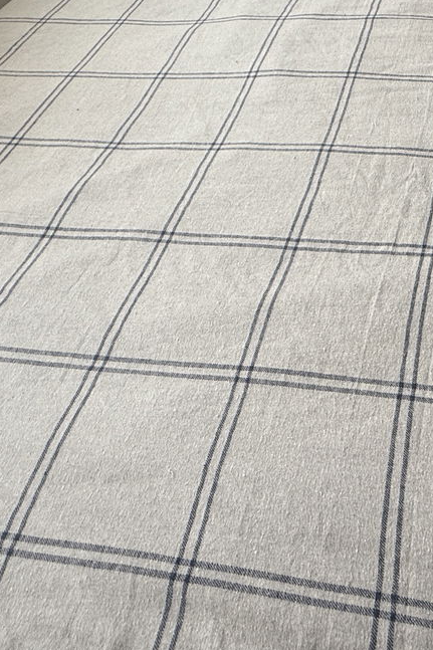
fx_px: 650
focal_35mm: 36
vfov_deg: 50.1
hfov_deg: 34.6
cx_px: 398
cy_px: 133
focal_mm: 2.22
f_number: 2.2
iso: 100
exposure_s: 1/99
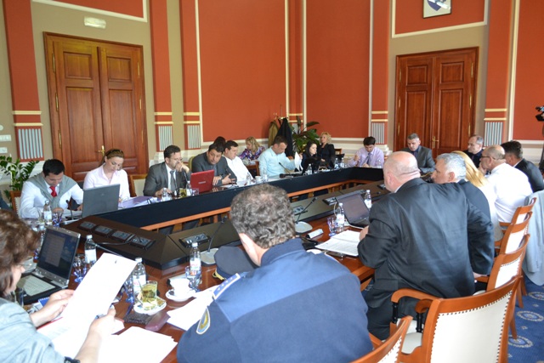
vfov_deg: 48.0
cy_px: 182
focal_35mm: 27
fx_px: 408
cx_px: 272
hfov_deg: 67.4
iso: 1250
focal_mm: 18
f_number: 3.5
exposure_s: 1/60
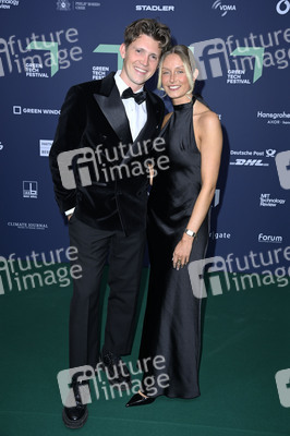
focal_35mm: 44
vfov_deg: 44.5
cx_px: 145
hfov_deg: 30.5
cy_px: 218
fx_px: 533
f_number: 5
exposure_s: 1/250
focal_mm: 44
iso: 640
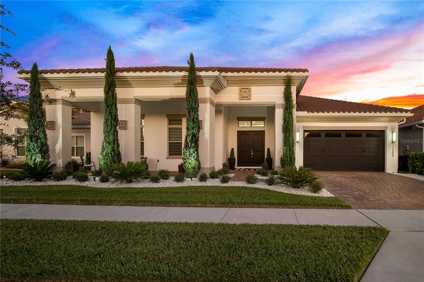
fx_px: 188
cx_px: 212
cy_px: 141
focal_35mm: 16
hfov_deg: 96.7
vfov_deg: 73.7
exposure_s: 1/10
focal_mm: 16
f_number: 5.6
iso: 1250
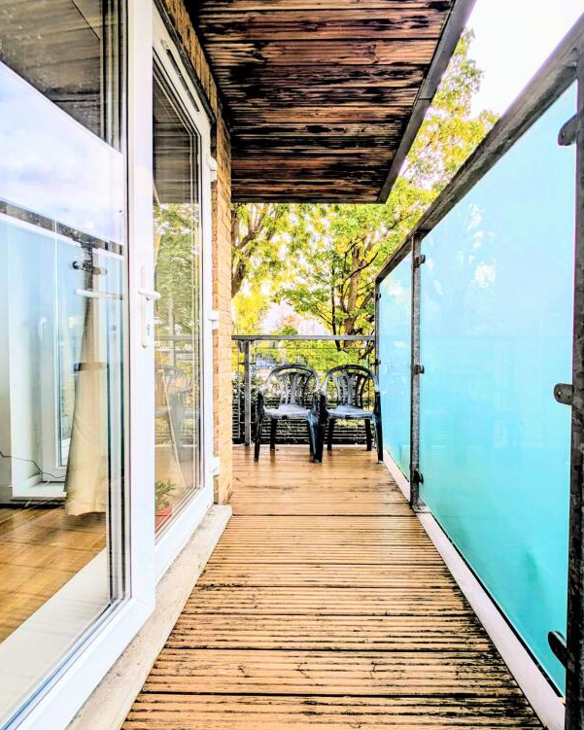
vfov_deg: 93.1
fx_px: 346
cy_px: 359
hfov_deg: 80.2
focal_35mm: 16
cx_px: 316
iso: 38
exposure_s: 1/786
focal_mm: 2.23
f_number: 1.95
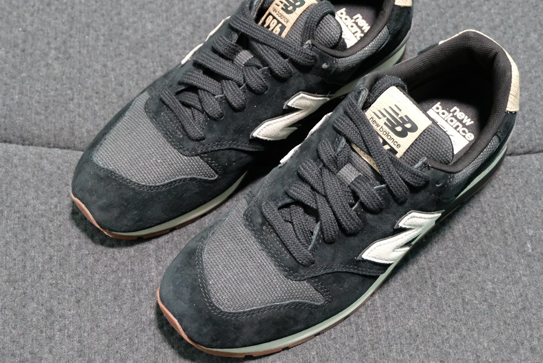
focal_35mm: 72
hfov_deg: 28.1
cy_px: 148
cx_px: 271
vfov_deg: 18.9
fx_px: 1086
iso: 6400
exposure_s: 1/25
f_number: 5
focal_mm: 34
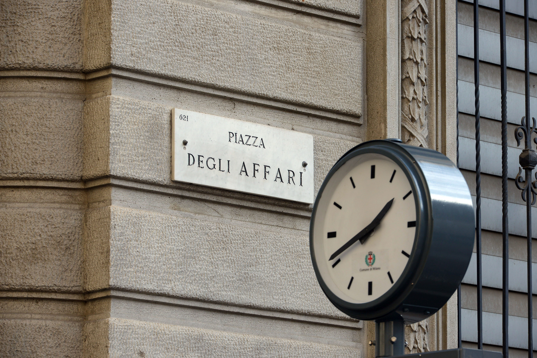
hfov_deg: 10.3
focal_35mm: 200
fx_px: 2983
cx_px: 268
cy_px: 179
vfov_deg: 6.9
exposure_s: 1/250
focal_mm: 200
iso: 400
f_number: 10
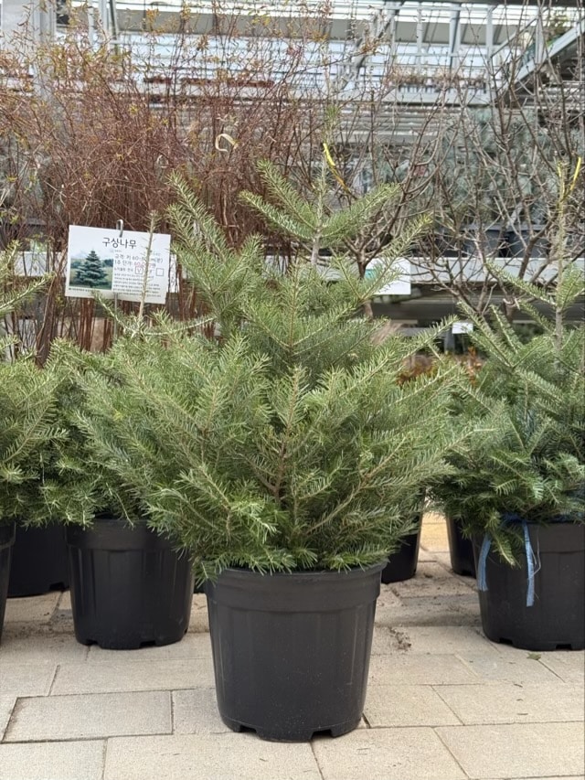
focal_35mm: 48
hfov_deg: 30.3
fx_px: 1081
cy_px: 390
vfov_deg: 39.7
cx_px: 292
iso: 80
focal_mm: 6.76
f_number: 1.78
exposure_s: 1/122
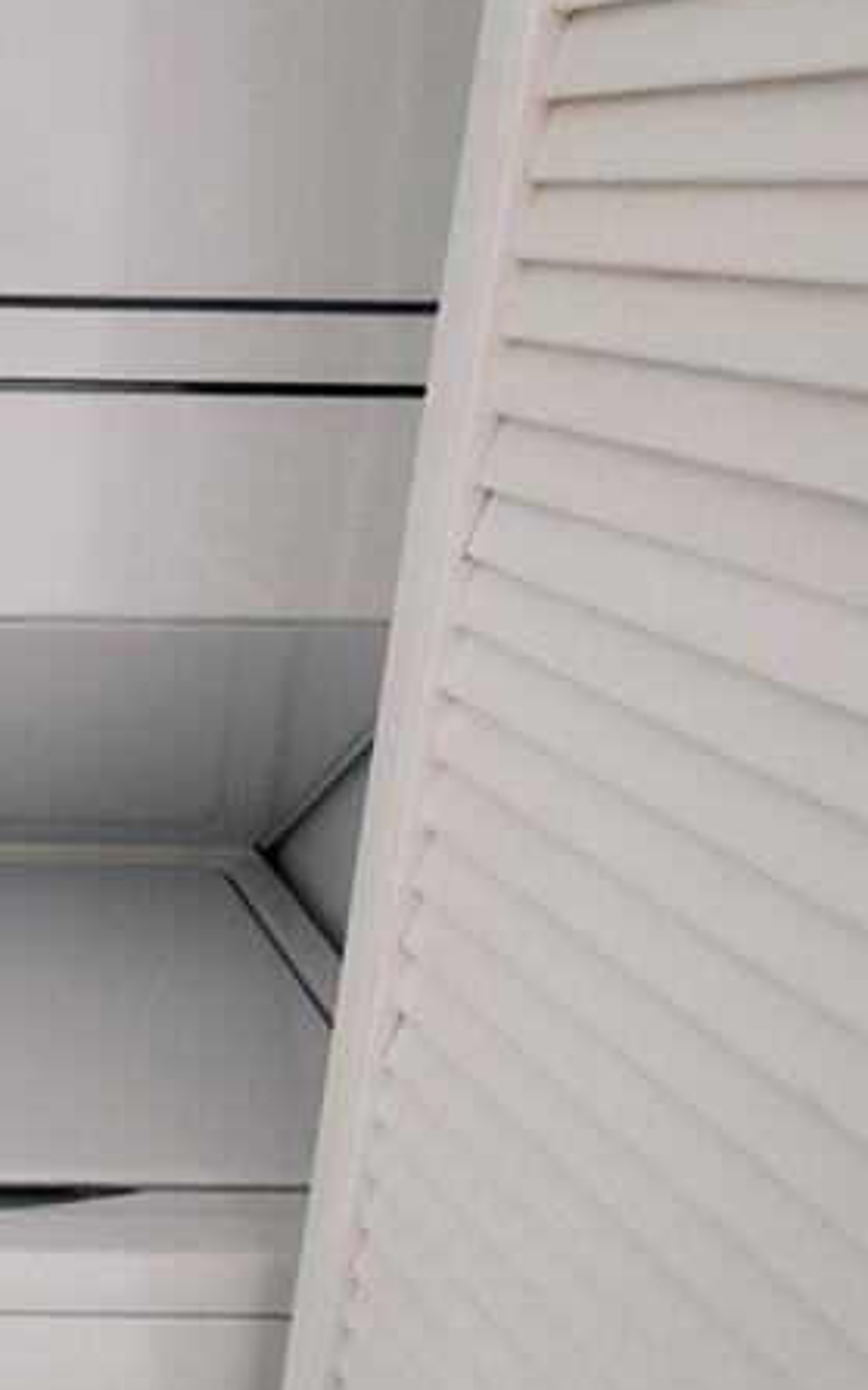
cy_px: 706
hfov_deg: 28.6
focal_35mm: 37
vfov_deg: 52.8
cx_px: -243
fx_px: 1402
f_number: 2.2
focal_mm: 1.8
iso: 800
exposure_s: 1/24
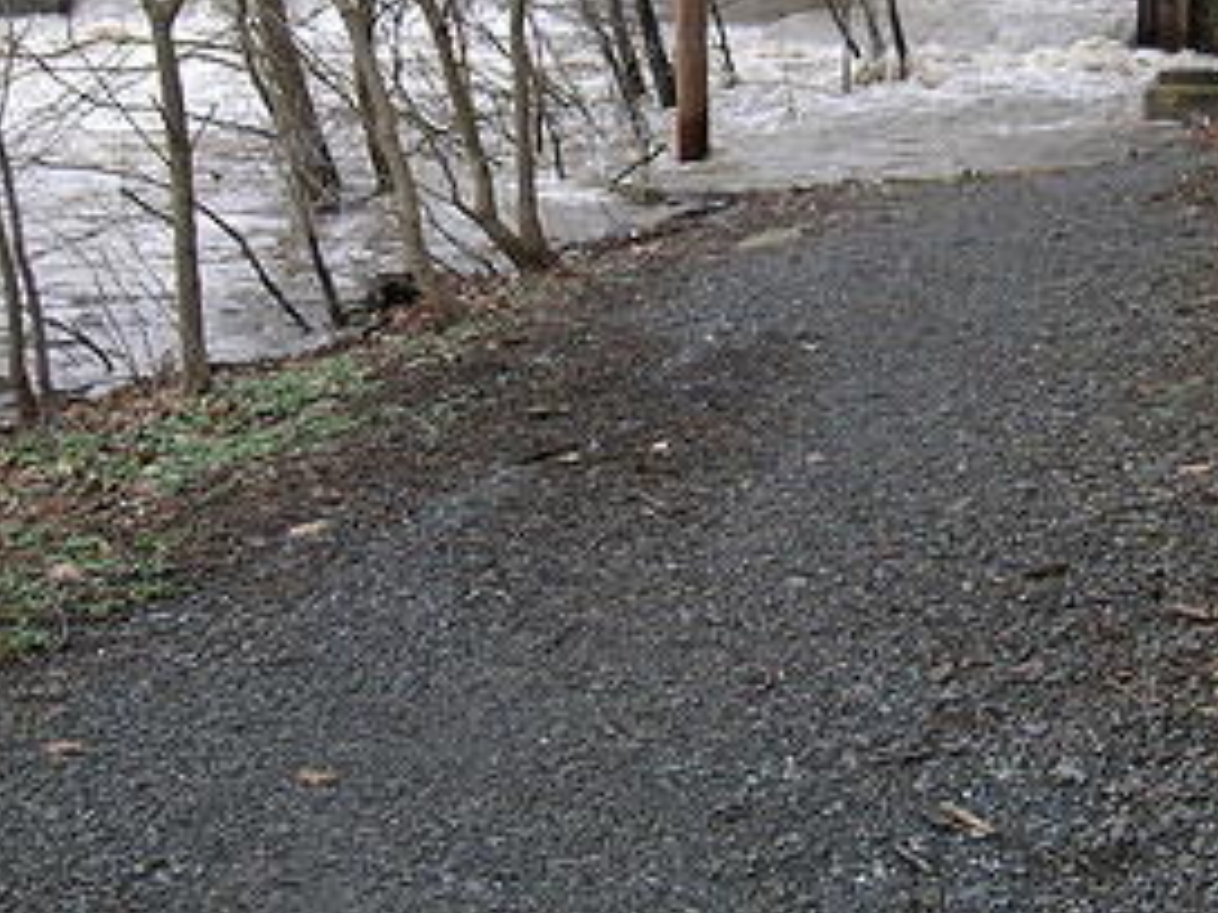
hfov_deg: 29.3
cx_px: 708
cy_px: 94
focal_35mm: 66
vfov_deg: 21.8
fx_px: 2322
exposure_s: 1/71.3
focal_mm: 5.8
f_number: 3.1
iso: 50
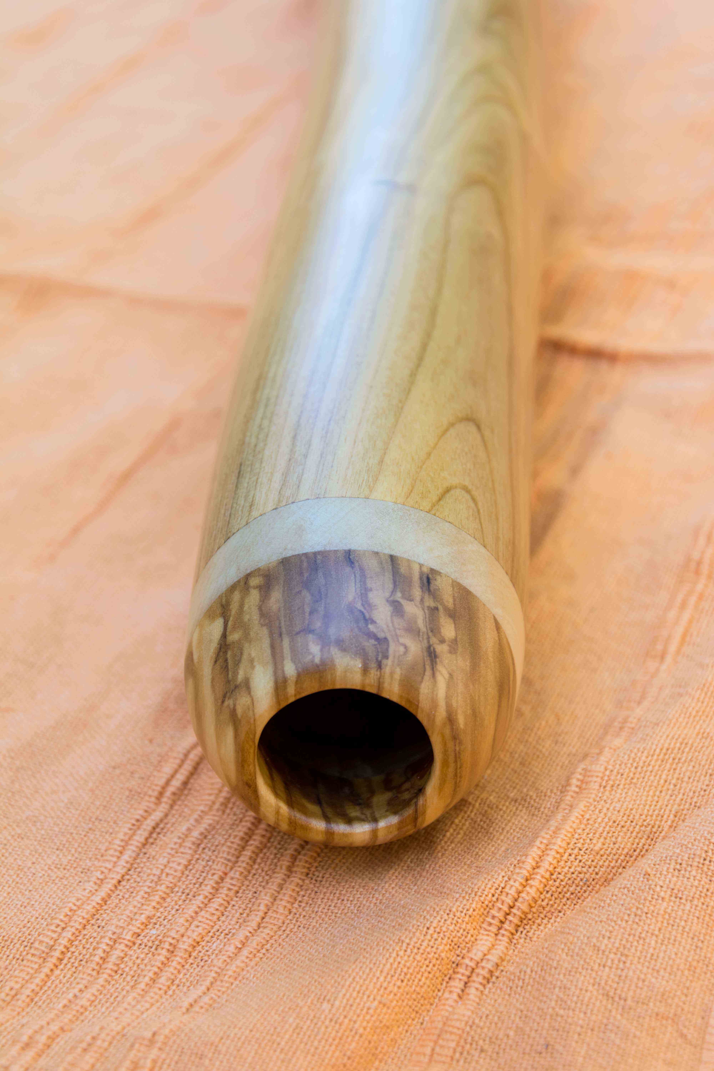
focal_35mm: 78
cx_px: 357
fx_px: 2320
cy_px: 536
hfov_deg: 17.5
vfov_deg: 26.0
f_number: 5
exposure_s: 1/50
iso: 250
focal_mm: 52
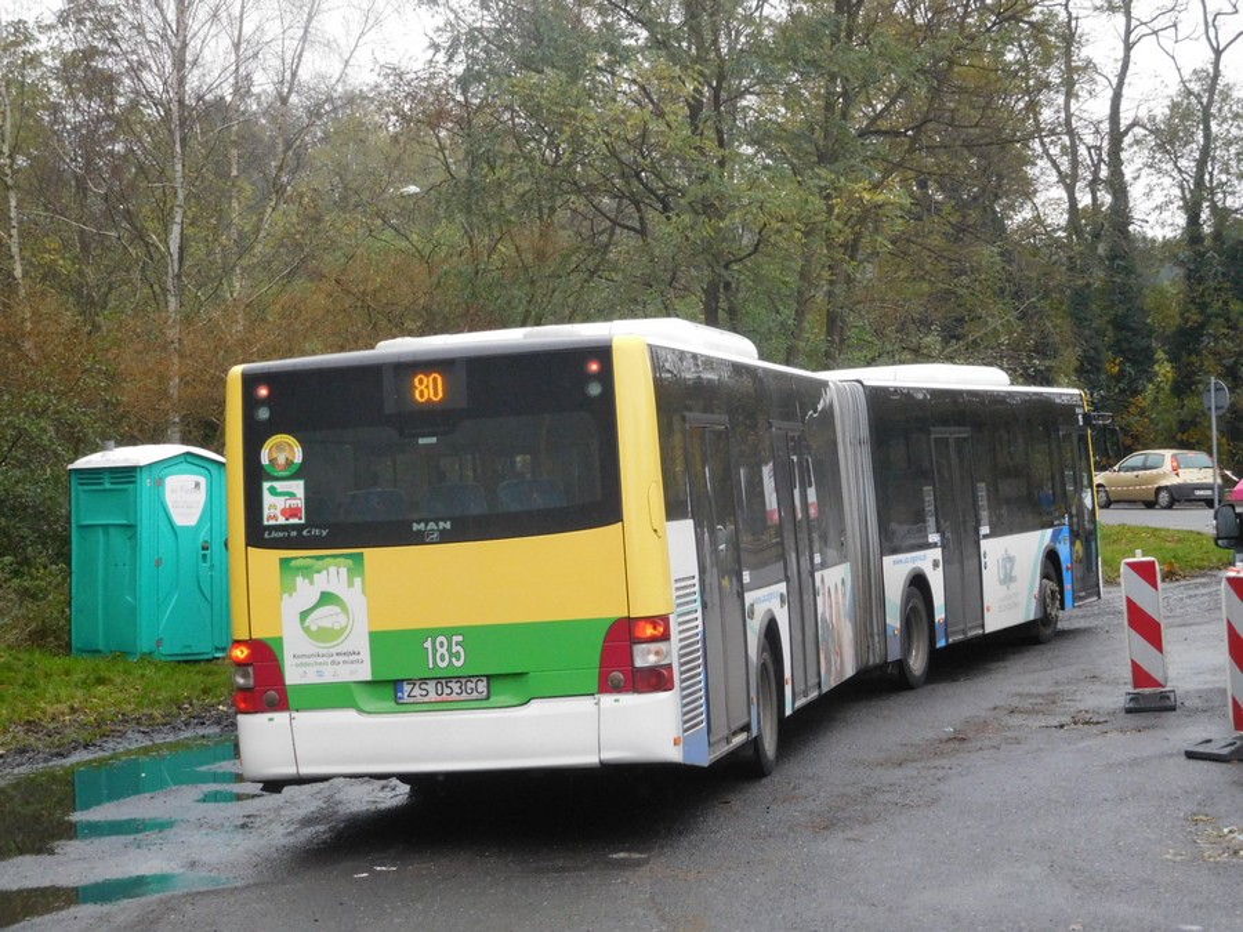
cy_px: 466
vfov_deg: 21.0
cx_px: 622
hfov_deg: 27.8
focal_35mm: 70
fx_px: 2514
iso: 400
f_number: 4.5
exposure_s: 1/200
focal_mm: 12.5
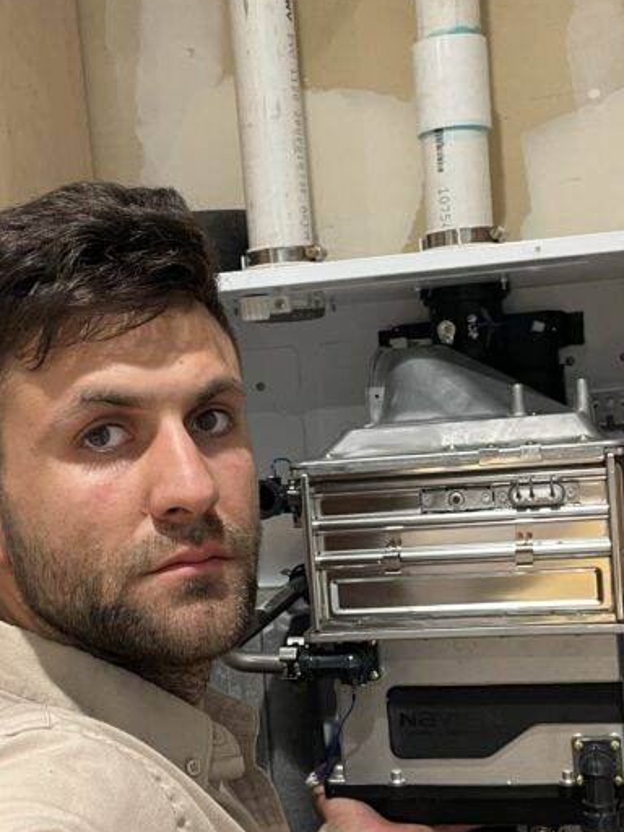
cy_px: 525
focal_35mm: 52
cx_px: 299
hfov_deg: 28.0
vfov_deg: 36.6
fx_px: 1250
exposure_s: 1/60
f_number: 1.6
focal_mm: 4.2
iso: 250
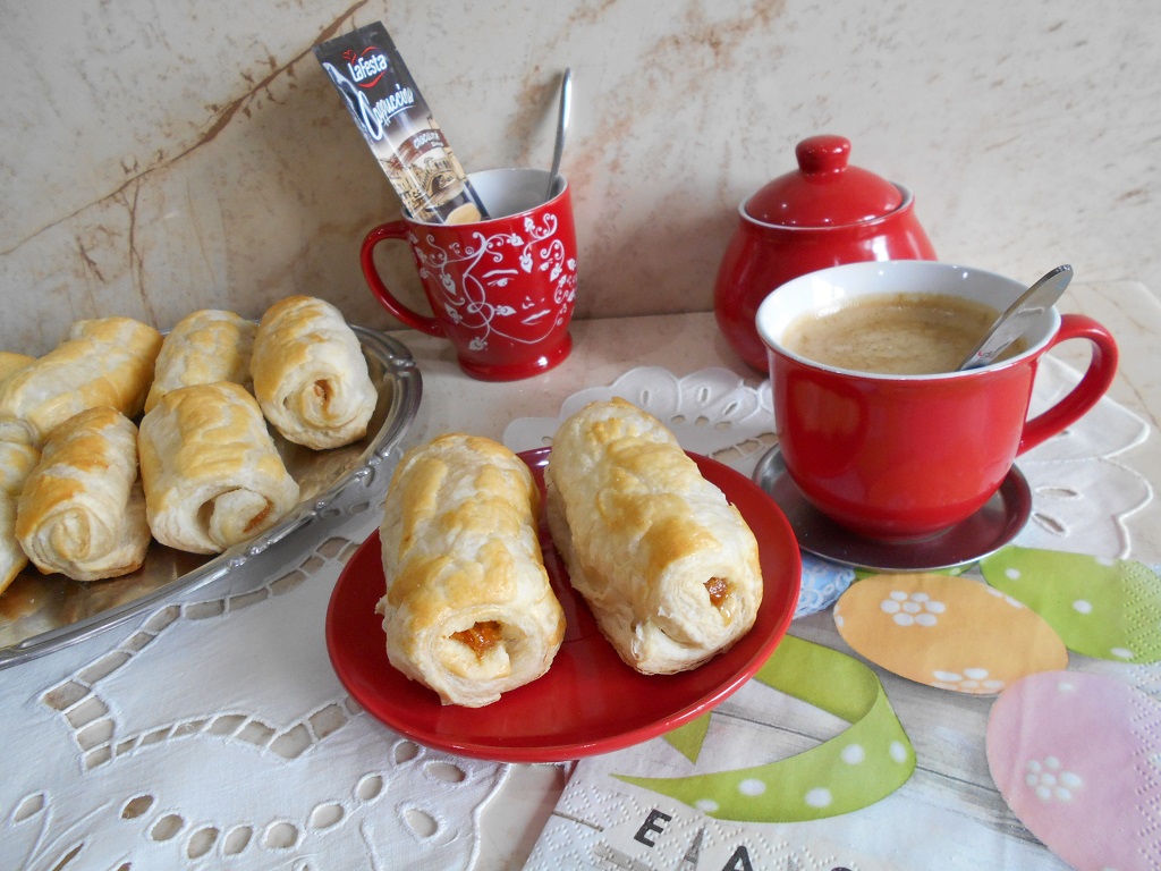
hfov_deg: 67.3
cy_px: 436
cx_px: 580
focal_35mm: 26
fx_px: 872
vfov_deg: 53.1
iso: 250
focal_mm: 4.6
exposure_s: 1/30
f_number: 3.2
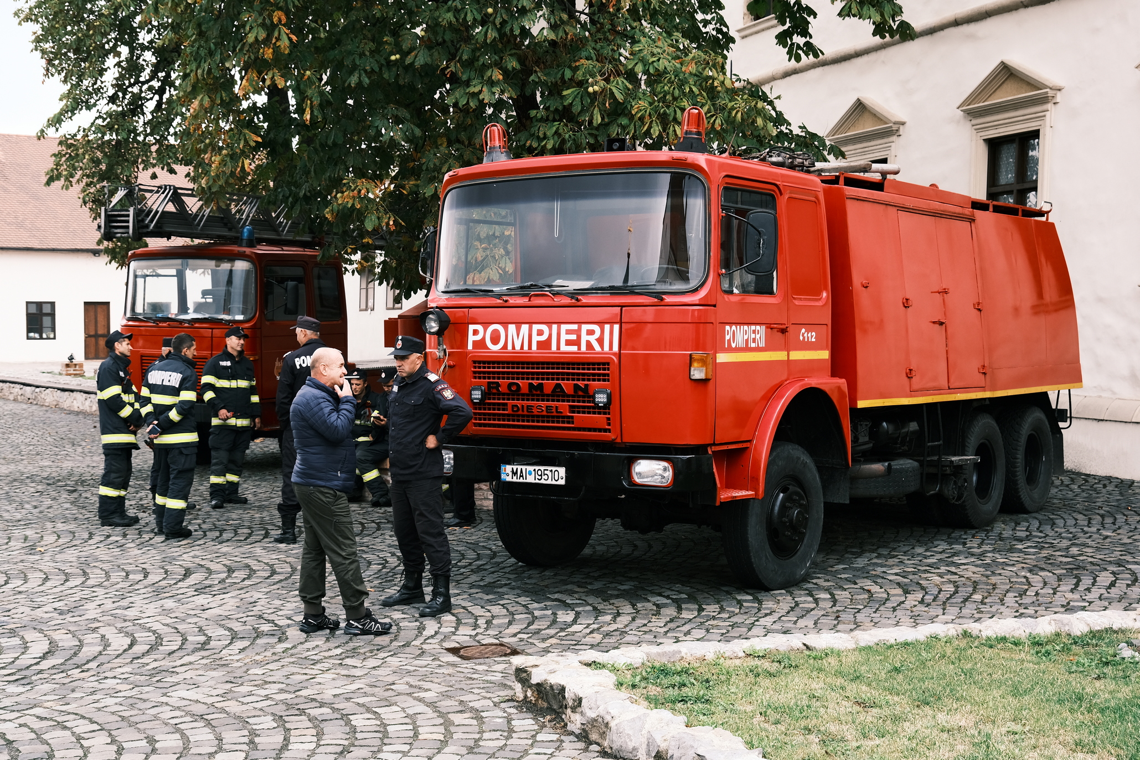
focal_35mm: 44
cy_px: 380
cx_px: 570
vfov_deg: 30.5
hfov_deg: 44.5
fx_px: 1393
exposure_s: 1/210
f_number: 5.6
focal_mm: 29.2
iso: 320
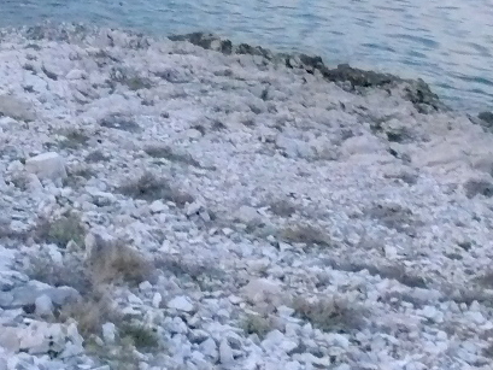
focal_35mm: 137
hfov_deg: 14.1
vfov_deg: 10.4
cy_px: -236
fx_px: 1952
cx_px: -27
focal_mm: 7.4
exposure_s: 1/15
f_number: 2.8
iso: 400
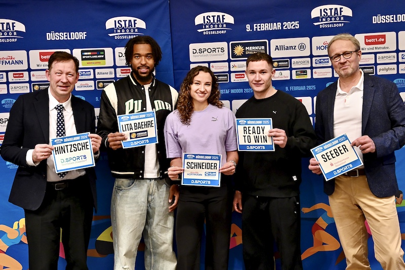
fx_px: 472
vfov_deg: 31.9
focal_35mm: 42
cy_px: 135
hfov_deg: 46.4
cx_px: 202
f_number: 5
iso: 2500
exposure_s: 1/100
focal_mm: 42
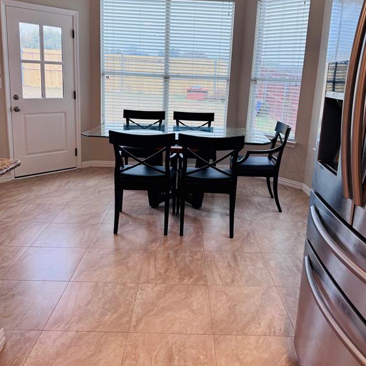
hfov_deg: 55.6
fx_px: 347
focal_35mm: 29
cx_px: 187
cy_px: 145
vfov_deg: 55.2
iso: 100
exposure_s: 1/120
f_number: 1.78
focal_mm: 6.76
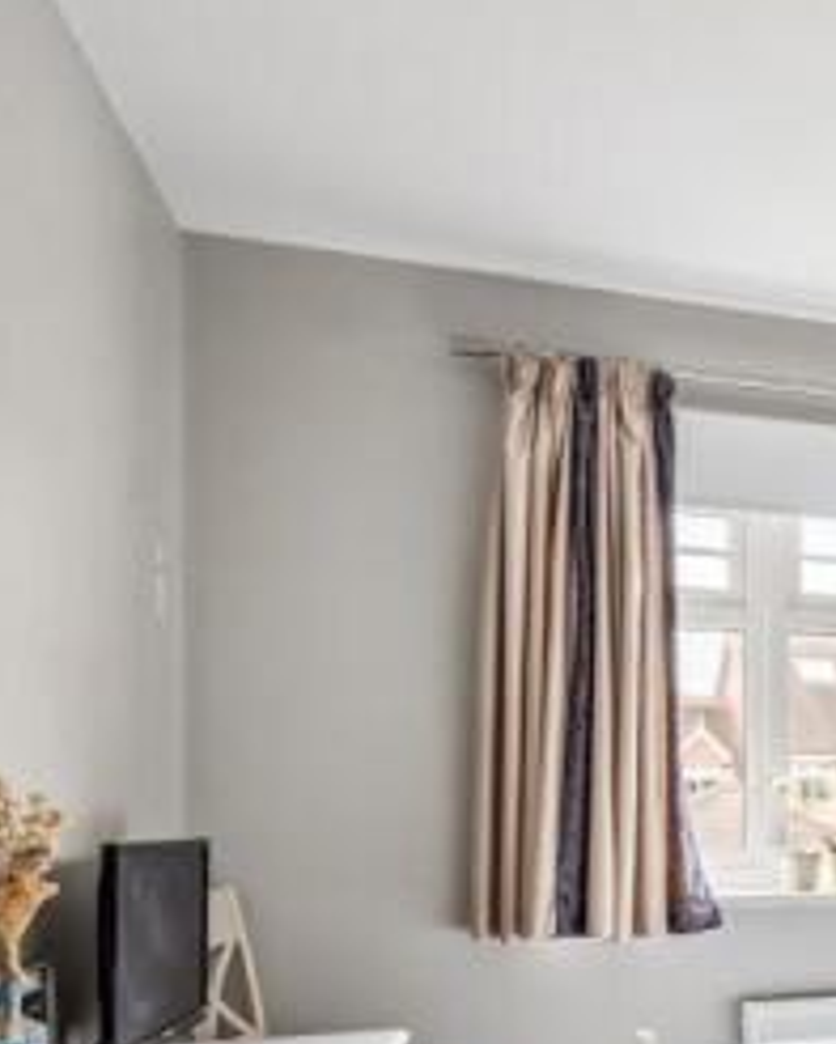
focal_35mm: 40
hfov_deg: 30.7
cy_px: 808
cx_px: 1042
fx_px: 1236
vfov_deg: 44.0
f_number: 4.5
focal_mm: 16
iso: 320
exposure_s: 1/5
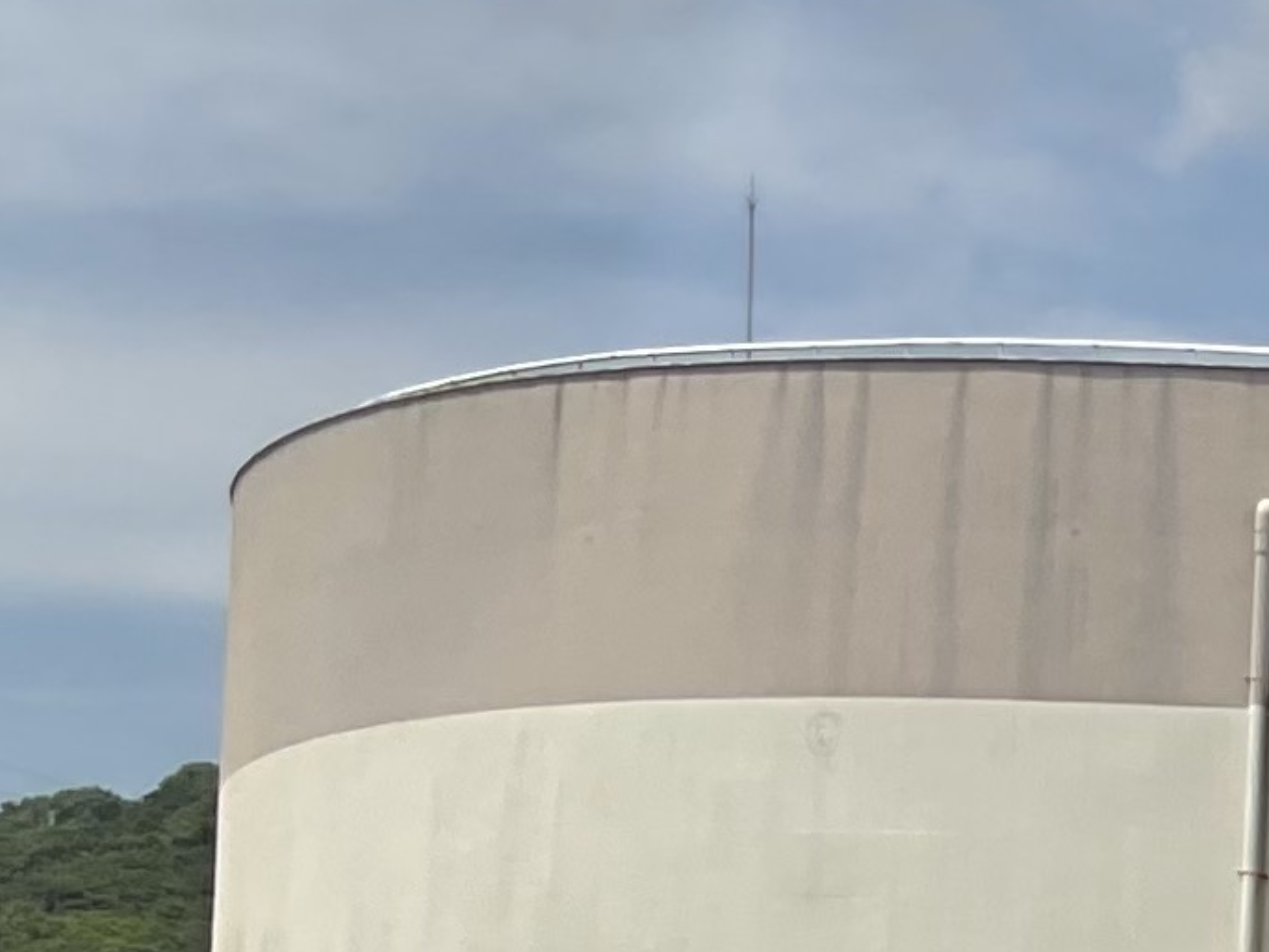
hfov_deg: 10.2
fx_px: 6269
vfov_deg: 8.4
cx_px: 2933
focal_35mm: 171
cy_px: 1622
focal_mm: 3
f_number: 1.8
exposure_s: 1/2667
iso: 16
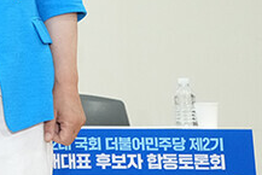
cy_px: -43
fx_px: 1129
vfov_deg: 8.8
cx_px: -210
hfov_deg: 12.2
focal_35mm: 155
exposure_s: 1/125
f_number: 5.6
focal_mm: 35
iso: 3200
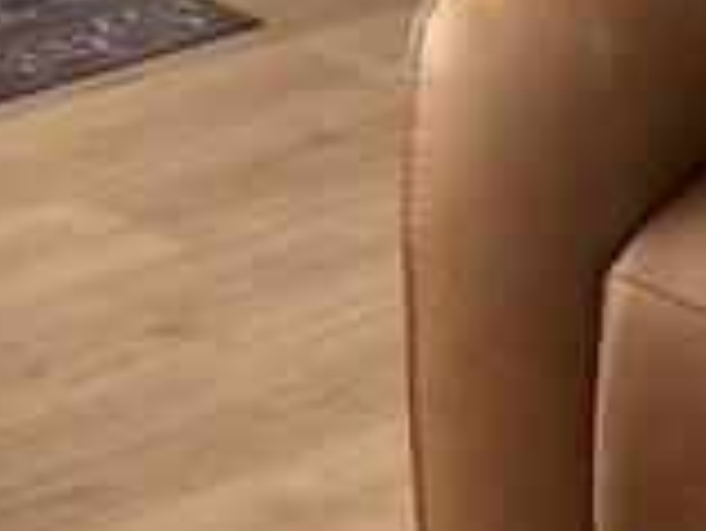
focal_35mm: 183
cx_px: -72
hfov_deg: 10.7
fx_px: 3735
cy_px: -630
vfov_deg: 7.7
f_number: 1.8
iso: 160
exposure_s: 1/60
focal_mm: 3.99
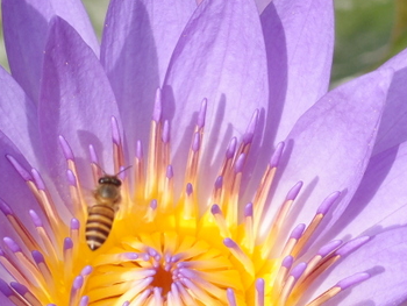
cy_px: 201
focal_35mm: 256
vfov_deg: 5.8
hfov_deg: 7.7
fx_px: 3012
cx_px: 157
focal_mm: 24
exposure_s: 1/500
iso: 100
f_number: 3.5
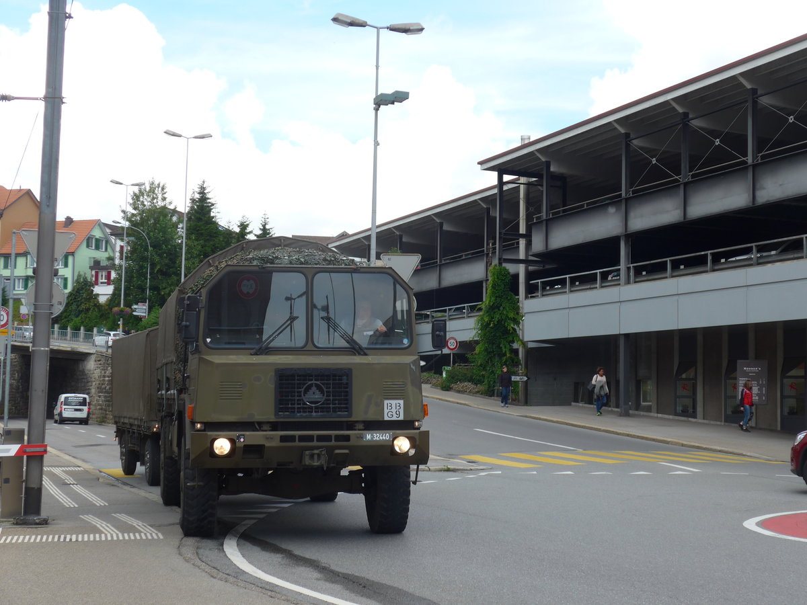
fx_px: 1375
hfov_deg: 32.7
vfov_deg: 24.8
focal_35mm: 59
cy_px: 302
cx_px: 404
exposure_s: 1/500
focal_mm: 12
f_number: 3.5
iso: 80
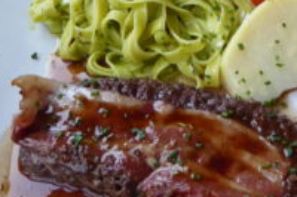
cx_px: 229
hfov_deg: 32.7
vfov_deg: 21.9
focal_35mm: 60
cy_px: 10
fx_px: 495
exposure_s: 1/60
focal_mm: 4.3
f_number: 3.3
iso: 400
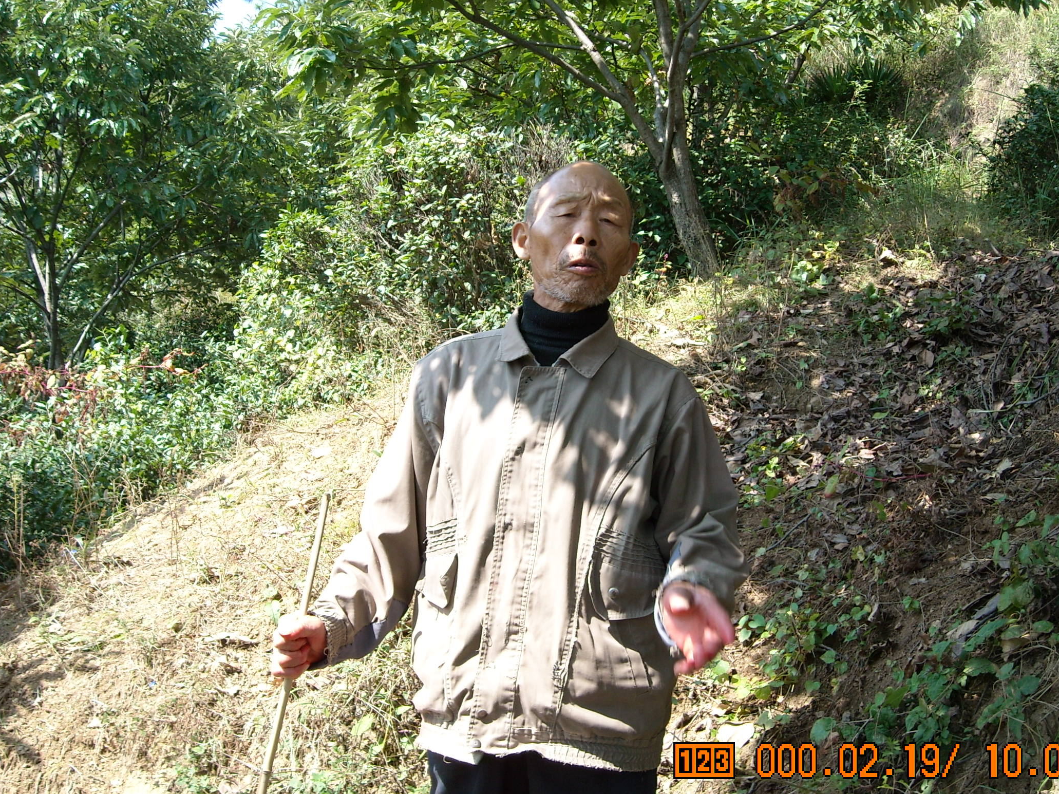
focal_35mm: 44
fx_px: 1346
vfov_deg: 32.9
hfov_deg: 42.9
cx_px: 578
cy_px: 366
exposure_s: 1/218
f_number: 2.8
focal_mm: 5.7
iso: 64
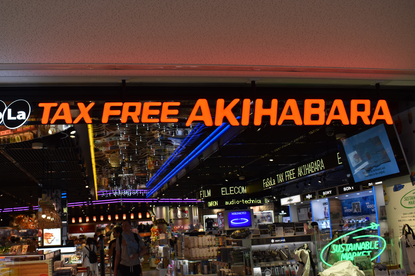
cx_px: 170
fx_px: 415
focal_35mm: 36
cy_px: 156
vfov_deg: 36.8
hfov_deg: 52.8
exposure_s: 1/160
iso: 400
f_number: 6.3
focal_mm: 20
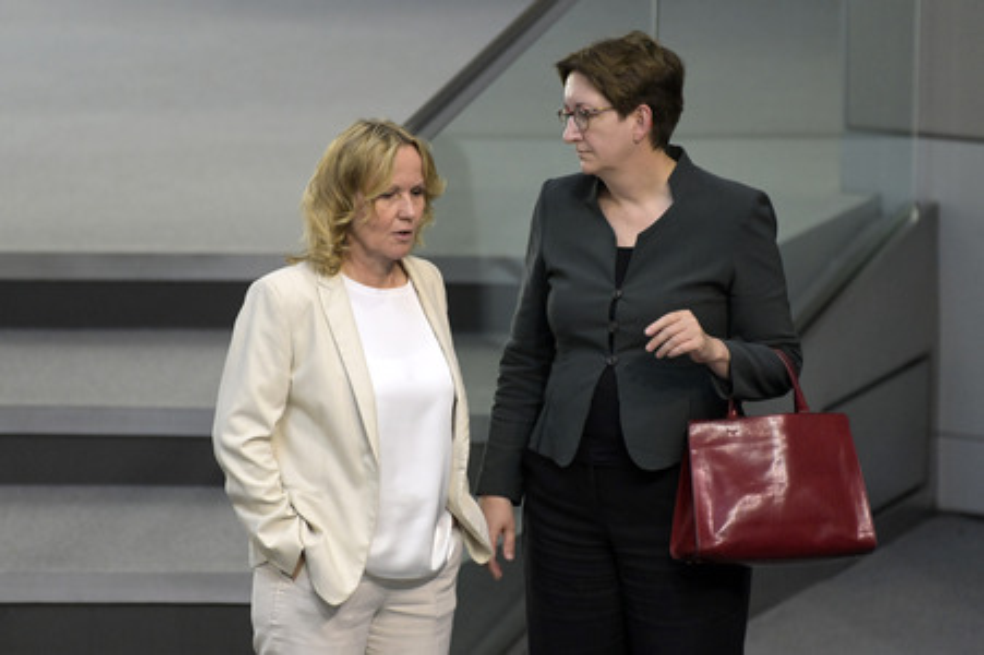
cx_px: 492
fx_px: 13656
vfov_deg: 2.7
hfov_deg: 4.1
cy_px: 328
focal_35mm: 500
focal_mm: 500
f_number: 5.6
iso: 8000
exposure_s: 1/500
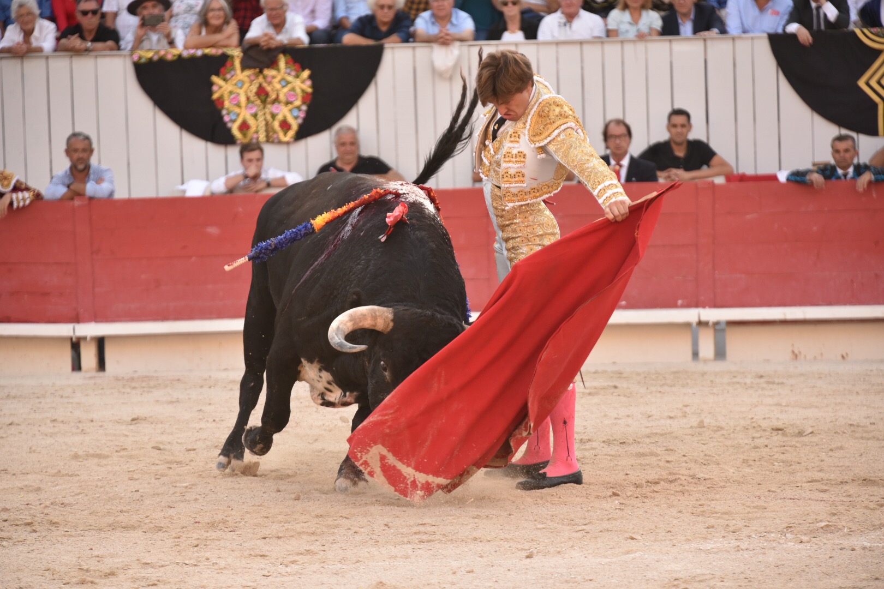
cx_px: 442
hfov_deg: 10.8
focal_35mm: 190
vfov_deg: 7.2
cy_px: 294
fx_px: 4665
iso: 1000
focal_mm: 190
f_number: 5.6
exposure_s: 1/640
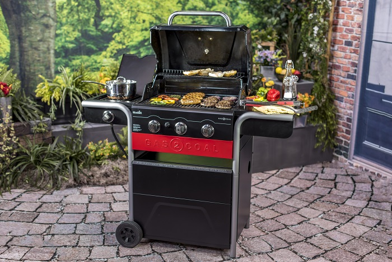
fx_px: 545
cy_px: 131
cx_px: 196
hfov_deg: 39.6
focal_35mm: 50
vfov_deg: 27.0
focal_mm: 50
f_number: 2.8
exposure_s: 1/100
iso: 400
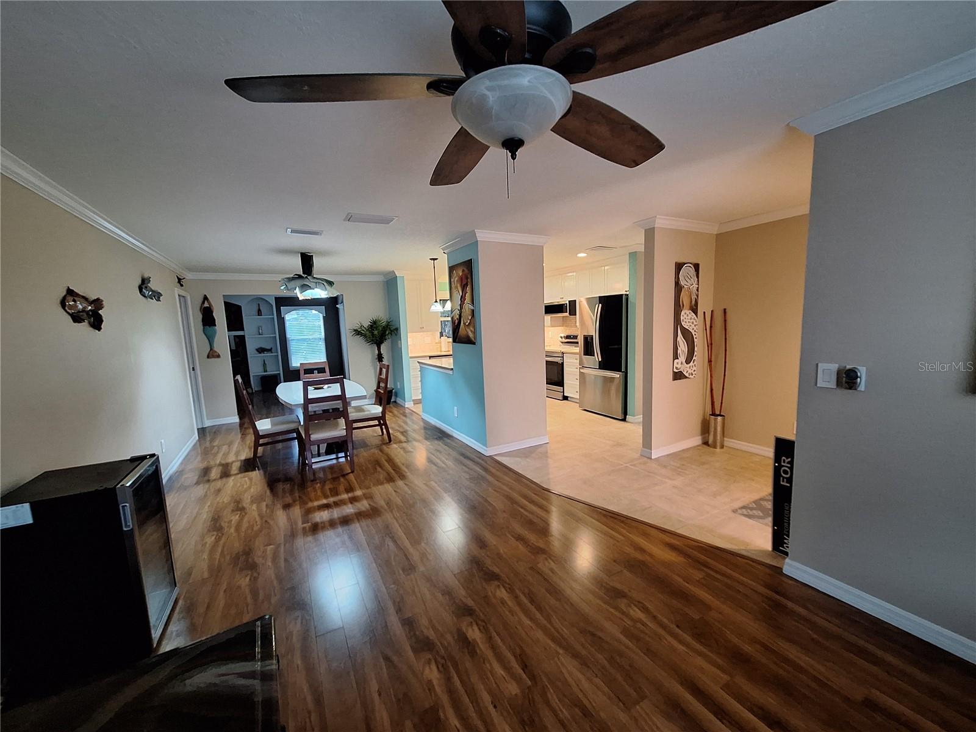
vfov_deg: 89.9
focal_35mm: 13
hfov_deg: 106.2
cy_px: 366
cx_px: 488
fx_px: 367
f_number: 2.2
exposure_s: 1/24
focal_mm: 1.74
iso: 320
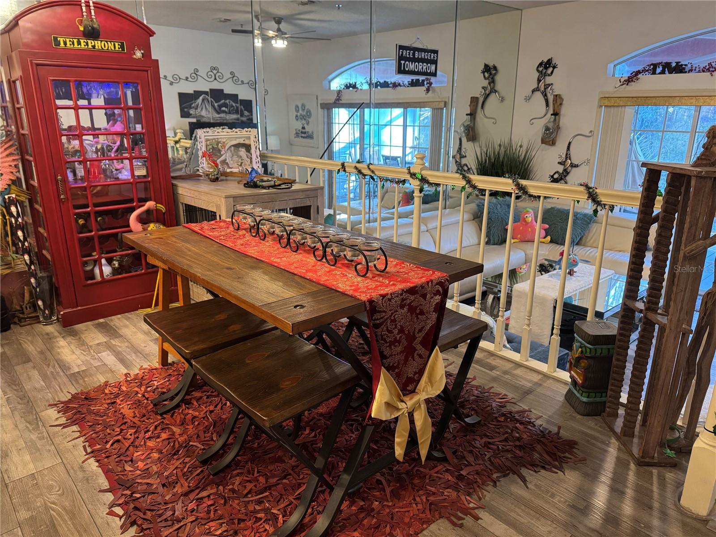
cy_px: 268
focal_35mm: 24
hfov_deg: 71.6
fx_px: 496
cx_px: 358
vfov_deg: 56.8
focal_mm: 6.76
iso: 640
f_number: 1.78
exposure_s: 1/60
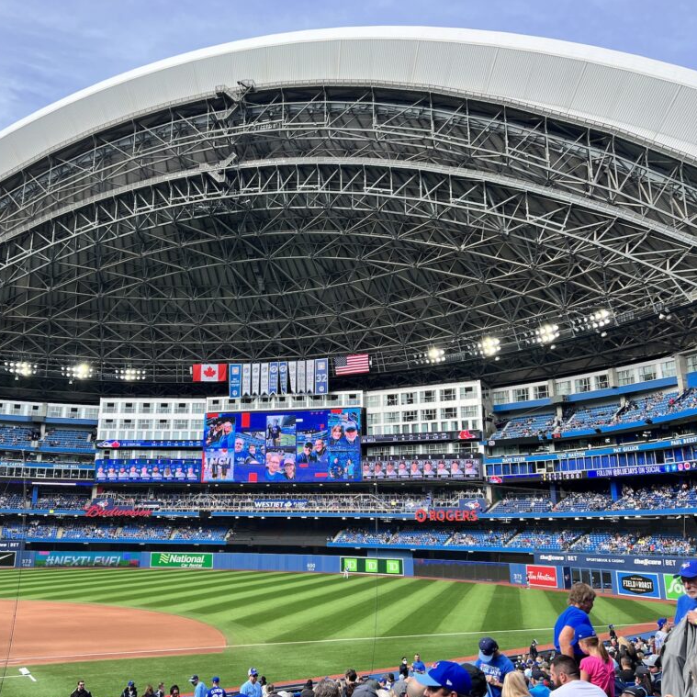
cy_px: 351
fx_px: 706
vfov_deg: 52.5
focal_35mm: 31
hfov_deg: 52.2
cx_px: 281
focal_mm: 5.7
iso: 50
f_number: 1.5
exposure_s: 1/1196
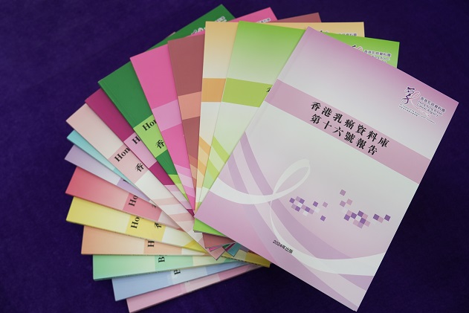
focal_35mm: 37
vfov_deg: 36.0
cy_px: 156
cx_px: 234
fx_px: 482
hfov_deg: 51.9
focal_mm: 37
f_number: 3.2
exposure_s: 1/100
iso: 500
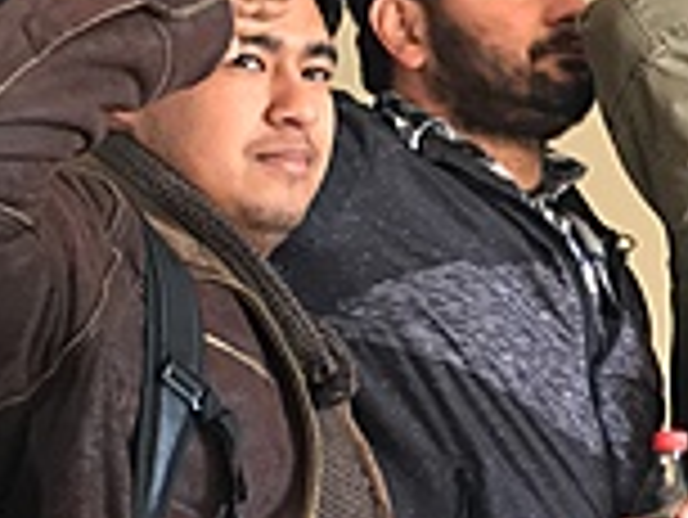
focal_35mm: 121
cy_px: 513
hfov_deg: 15.6
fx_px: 2407
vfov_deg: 12.1
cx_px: 845
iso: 125
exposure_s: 1/30
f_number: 2.2
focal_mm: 4.15
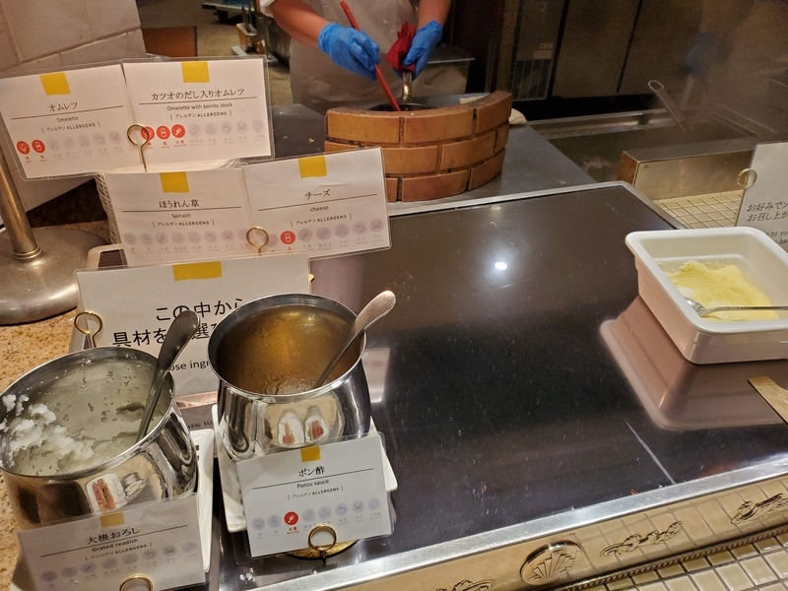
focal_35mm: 26
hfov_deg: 67.3
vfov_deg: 53.1
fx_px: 592
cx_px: 394
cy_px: 296
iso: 320
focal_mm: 4.3
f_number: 2.4
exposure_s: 1/120
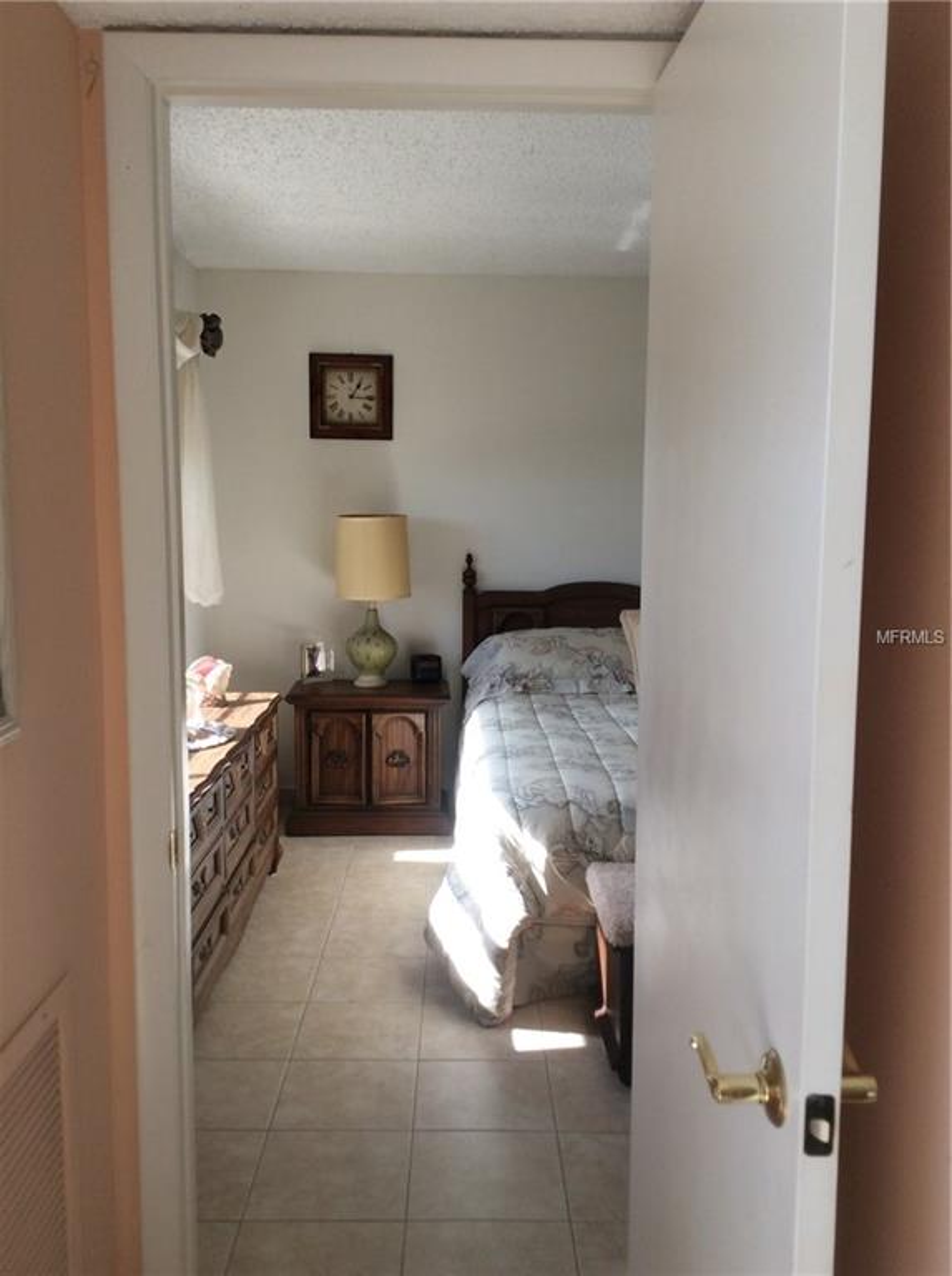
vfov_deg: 56.9
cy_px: 638
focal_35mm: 32
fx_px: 1177
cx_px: 476
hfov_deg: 44.0
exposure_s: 1/201
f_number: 2.4
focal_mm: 3.3
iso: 32
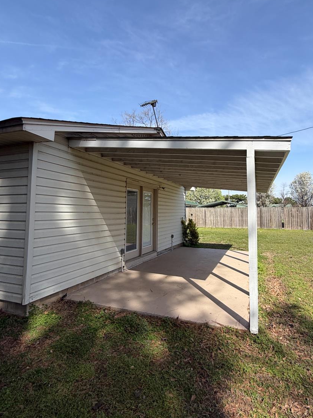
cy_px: 200
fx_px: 229
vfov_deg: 84.6
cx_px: 174
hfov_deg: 68.5
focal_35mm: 19
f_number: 2.2
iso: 32
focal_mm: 2.22
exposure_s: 1/770
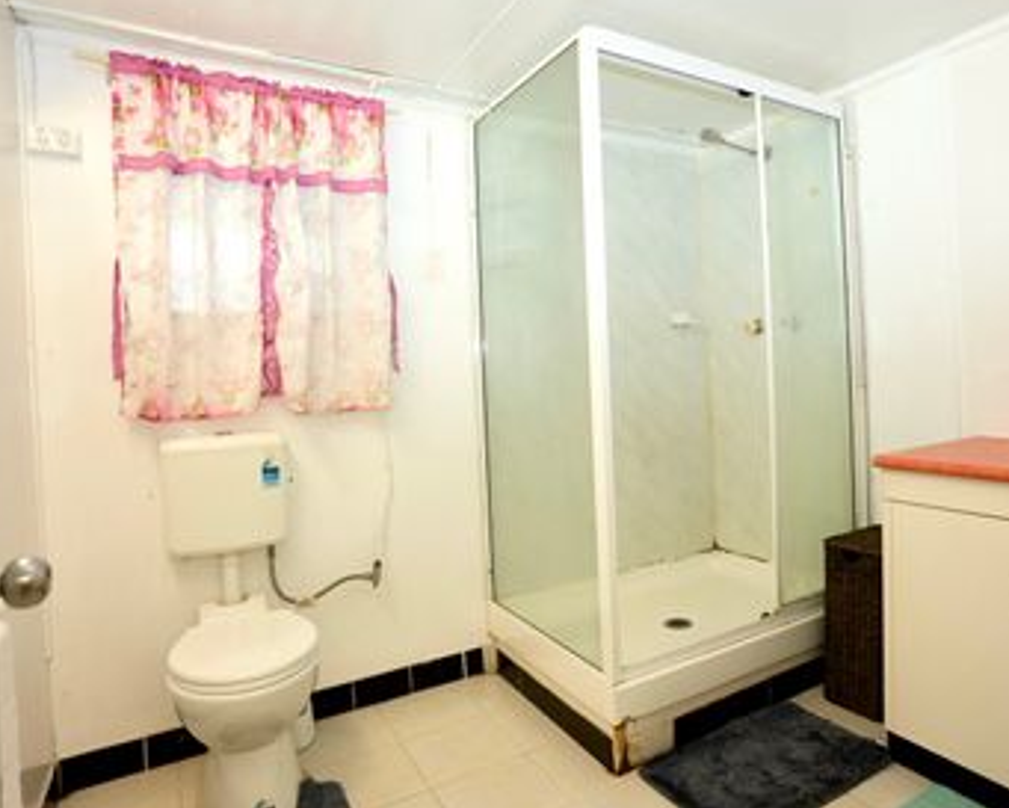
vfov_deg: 63.1
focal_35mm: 22
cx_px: 615
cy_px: 377
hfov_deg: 74.0
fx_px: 657
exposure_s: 1/160
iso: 800
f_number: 4
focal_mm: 17
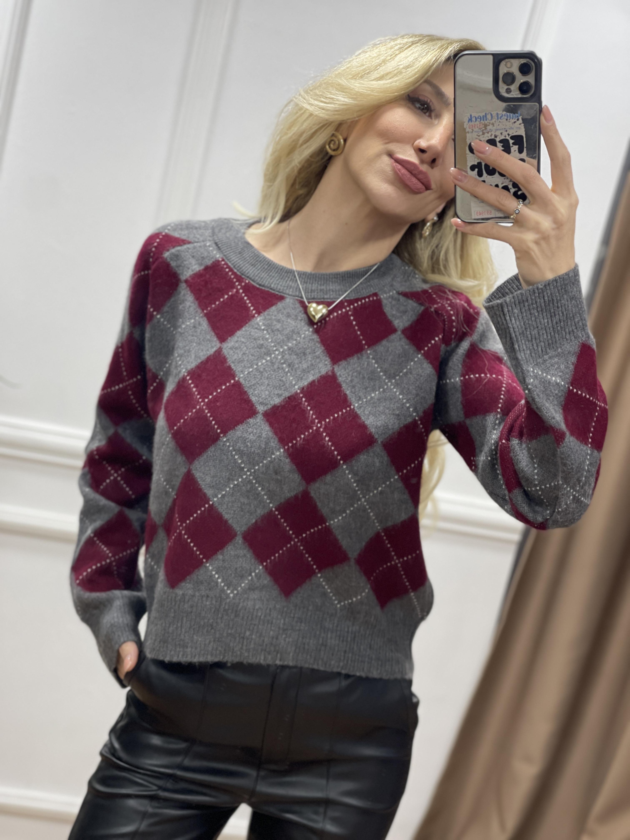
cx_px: 315
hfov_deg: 22.9
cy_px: 420
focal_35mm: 64
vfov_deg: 30.3
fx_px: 1553
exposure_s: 1/100
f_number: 2.2
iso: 80
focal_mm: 7.5
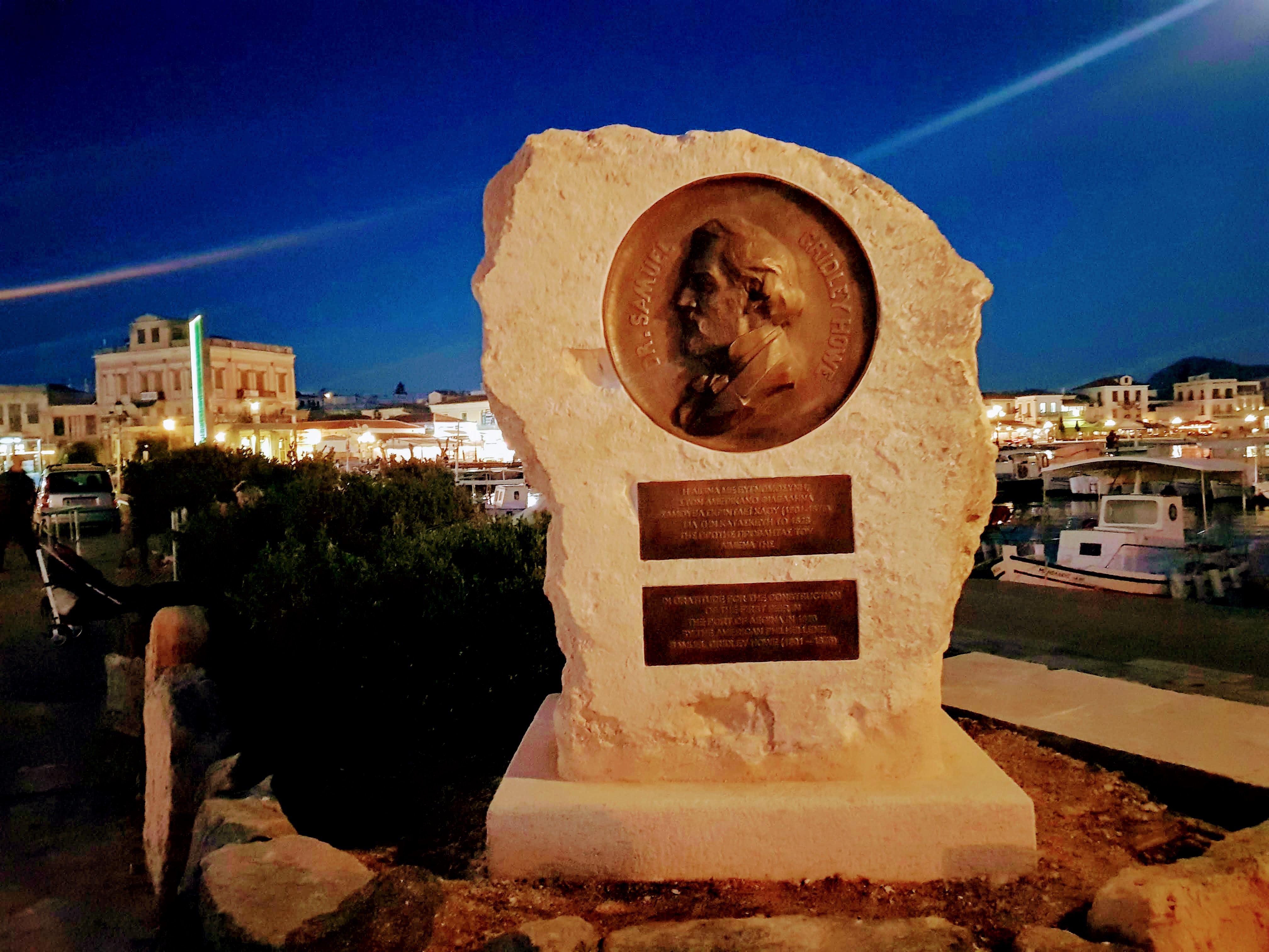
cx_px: 634
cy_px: 476
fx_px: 953
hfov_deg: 67.3
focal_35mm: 26
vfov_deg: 53.1
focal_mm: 4.2
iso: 1000
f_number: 1.7
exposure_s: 1/10
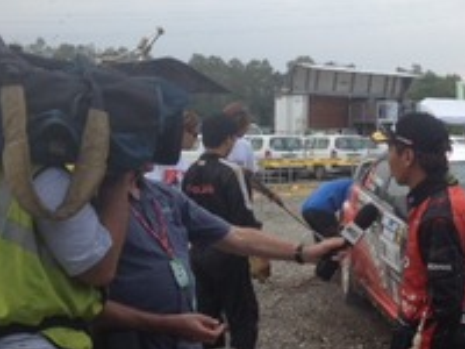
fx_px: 940
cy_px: 161
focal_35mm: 70
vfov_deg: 21.0
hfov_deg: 26.5
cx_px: 446
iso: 64
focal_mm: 4.28
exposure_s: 1/226
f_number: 2.4
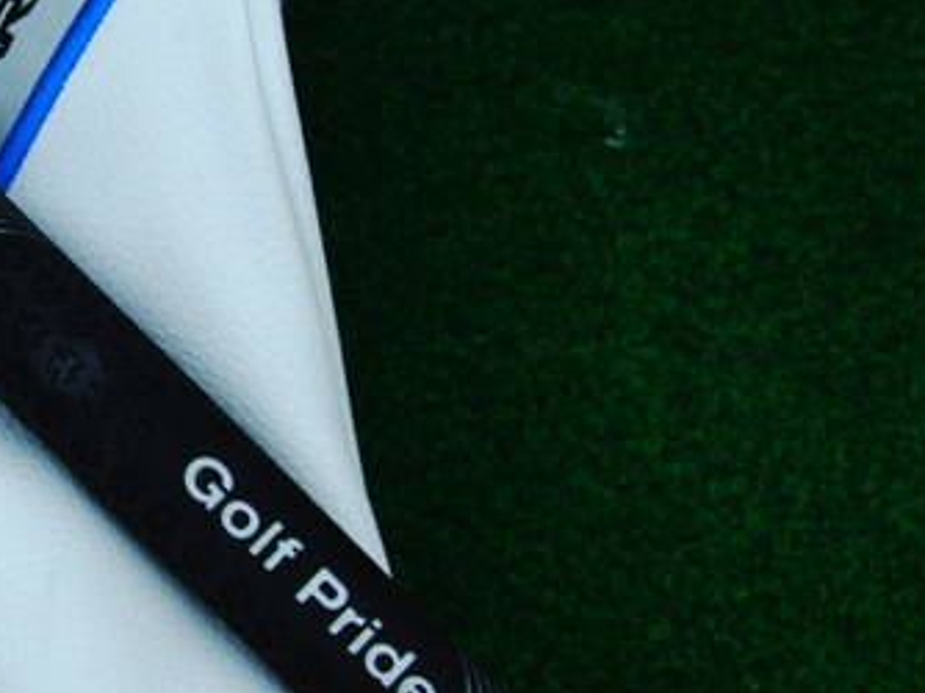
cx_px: 72
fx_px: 1896
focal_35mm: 71
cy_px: 308
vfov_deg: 20.7
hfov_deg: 26.4
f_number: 3.6
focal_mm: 6.42
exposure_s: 1/80
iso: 200
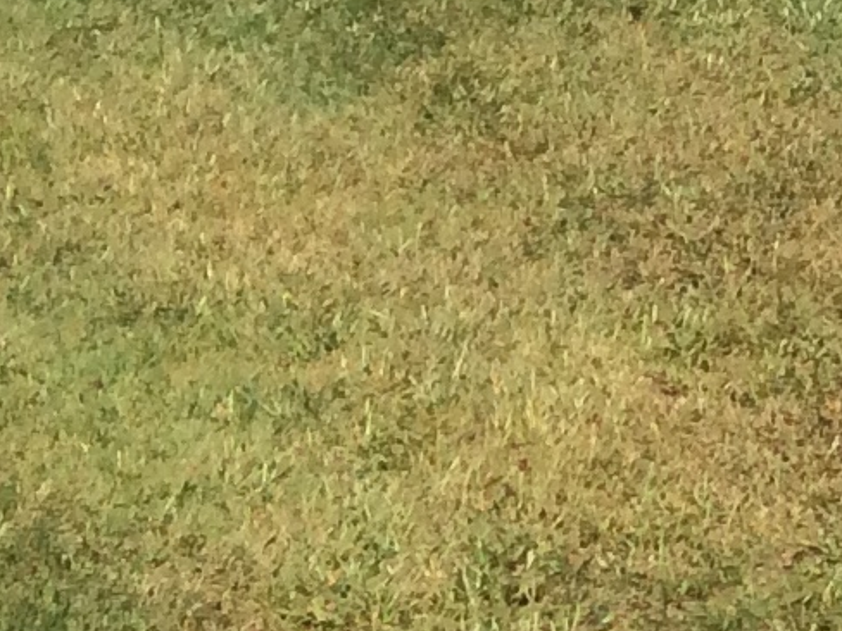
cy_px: -1122
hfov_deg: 8.9
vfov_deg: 7.0
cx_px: 2226
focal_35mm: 194
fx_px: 4719
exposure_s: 1/2564
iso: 32
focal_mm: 4.15
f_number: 2.2
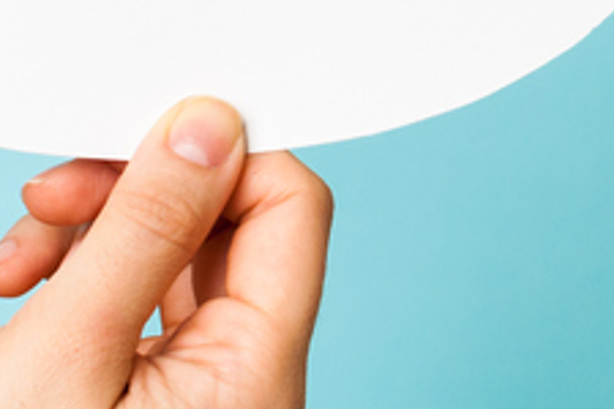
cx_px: 183
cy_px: -56
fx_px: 2875
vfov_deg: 8.1
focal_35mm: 169
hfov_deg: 12.2
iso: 200
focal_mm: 35
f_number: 5.6
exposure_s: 1/160
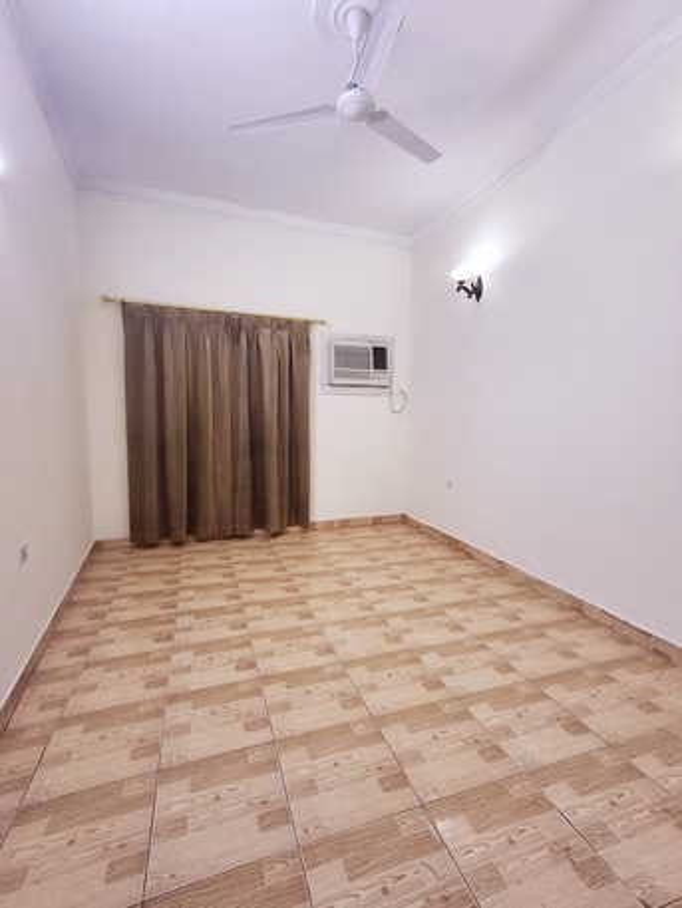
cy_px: 454
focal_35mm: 16
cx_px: 341
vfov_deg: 94.5
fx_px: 420
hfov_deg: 78.1
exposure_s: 1/50
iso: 64
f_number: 2.2
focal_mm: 1.64
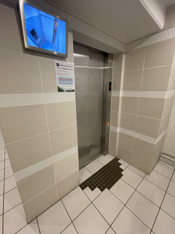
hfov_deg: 85.7
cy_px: 117
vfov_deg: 102.1
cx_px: 88
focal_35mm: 14
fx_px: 94
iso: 400
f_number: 2.4
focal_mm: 1.55
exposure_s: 1/50
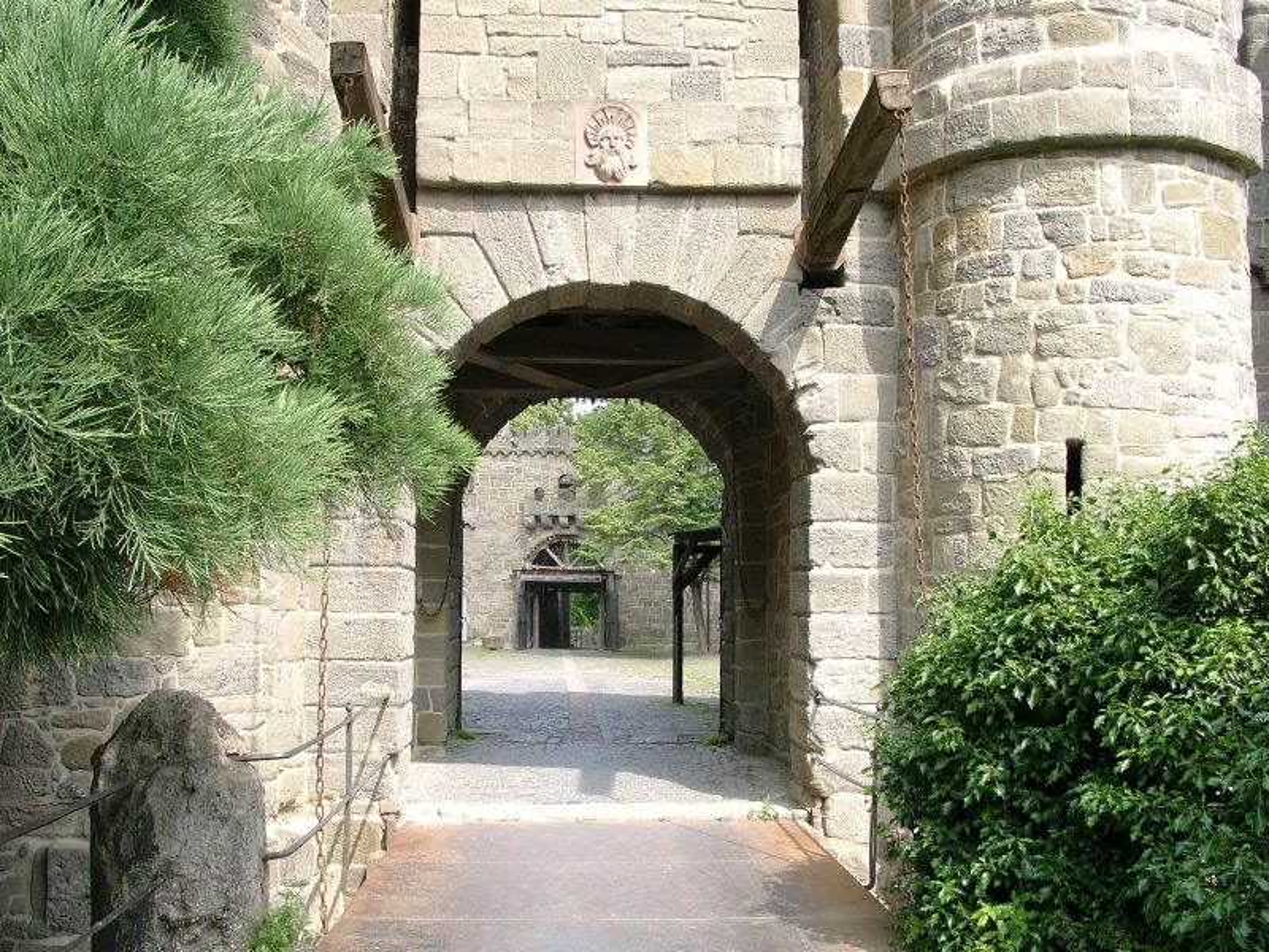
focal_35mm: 34
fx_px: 1246
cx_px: 634
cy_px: 476
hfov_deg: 54.0
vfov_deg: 41.8
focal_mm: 7.13
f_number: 4
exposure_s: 1/172
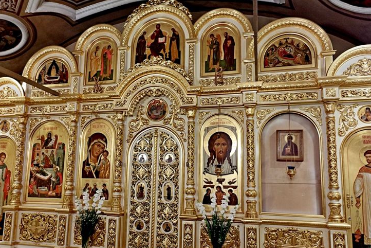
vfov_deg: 47.8
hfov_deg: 67.4
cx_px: 182
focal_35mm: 27
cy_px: 143
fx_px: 278
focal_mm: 6.04
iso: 603
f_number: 1.9
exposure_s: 1/25
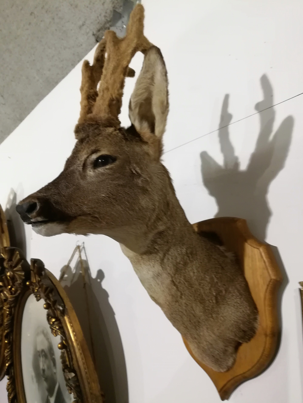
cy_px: 202
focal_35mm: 26
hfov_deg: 53.1
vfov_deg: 67.3
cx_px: 152
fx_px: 303
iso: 400
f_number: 2.2
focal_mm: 3.83
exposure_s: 1/25
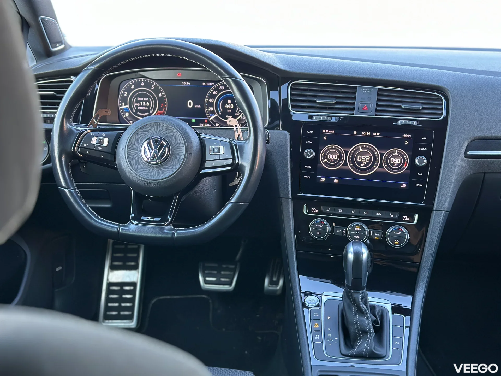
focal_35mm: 48
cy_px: 188
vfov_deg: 30.3
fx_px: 695
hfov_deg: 39.7
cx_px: 250
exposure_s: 1/60
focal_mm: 6.86
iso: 320
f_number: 1.78
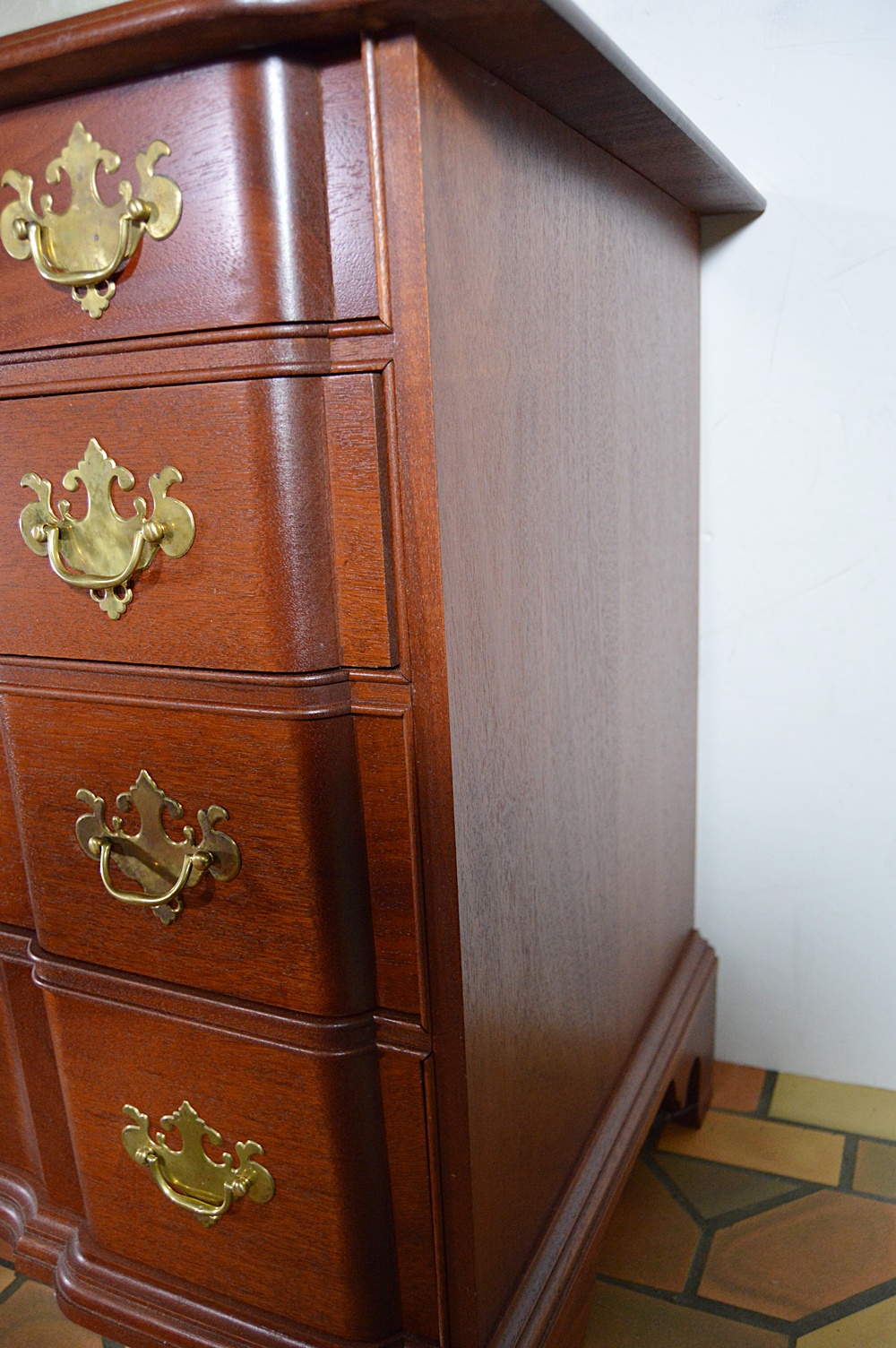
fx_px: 1010
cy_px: 674
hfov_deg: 47.8
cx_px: 448
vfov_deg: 67.4
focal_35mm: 27
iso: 1400
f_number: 3.5
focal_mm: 18
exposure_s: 1/60
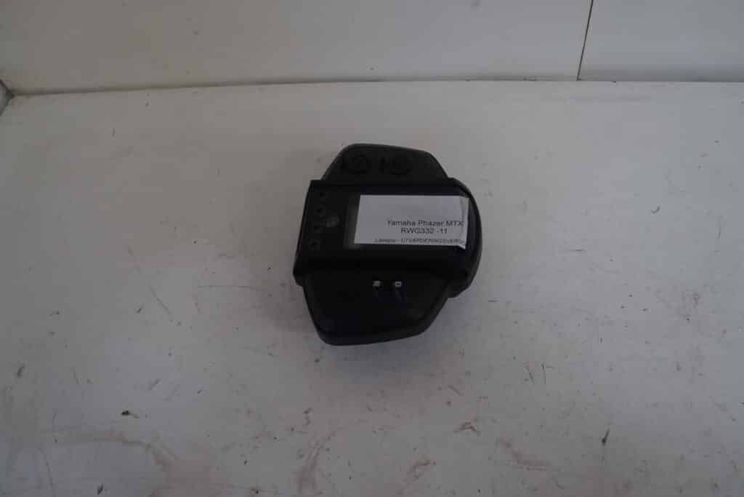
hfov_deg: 67.4
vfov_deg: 47.9
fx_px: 558
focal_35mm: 27
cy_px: 248
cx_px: 372
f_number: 5
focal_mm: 18
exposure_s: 1/60
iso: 800
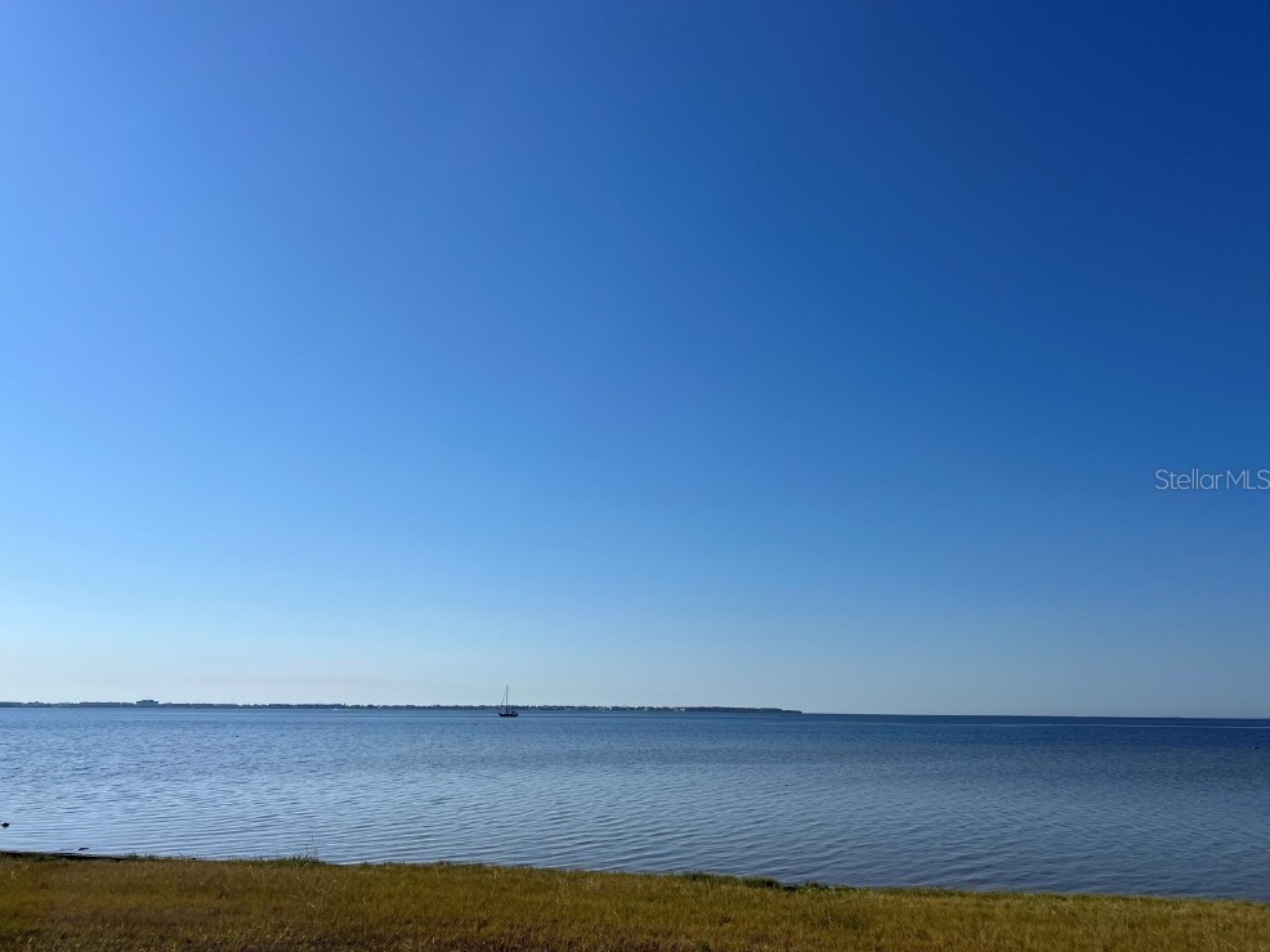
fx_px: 991
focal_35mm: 27
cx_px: 617
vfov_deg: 51.4
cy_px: 479
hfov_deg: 65.3
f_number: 1.5
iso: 50
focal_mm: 5.7
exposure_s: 1/11364
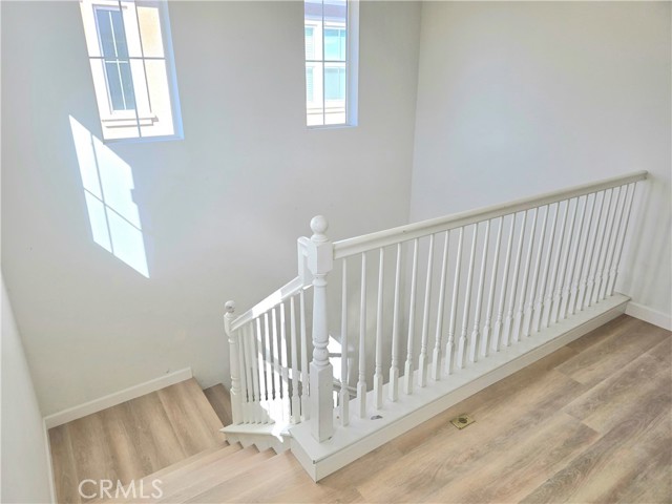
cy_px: 252
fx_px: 446
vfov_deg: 58.9
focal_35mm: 23
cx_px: 336
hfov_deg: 73.9
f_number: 1.7
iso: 12
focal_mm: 6.3
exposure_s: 1/217
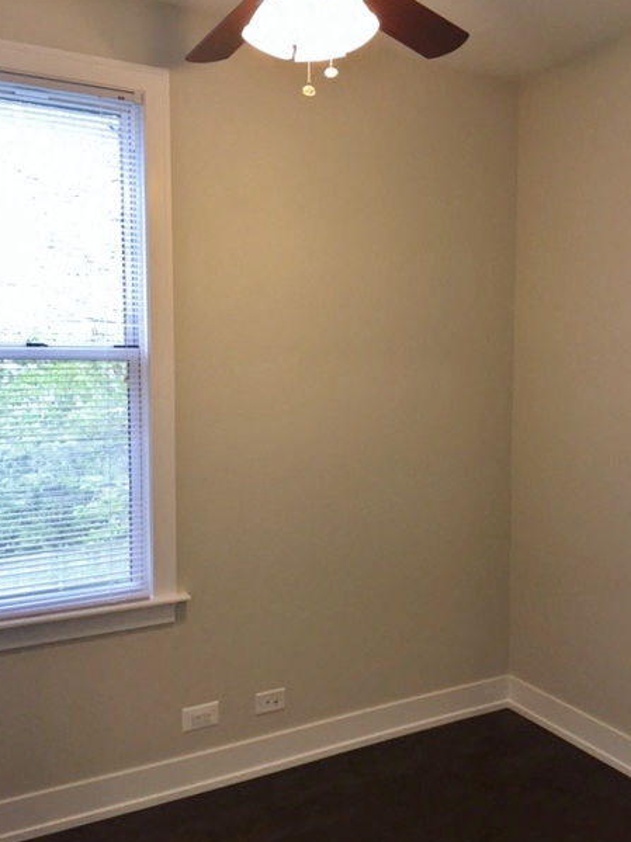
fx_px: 754
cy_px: 410
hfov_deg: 45.4
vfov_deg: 58.4
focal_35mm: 31
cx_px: 327
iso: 32
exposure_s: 1/40
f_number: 2.2
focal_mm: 4.15
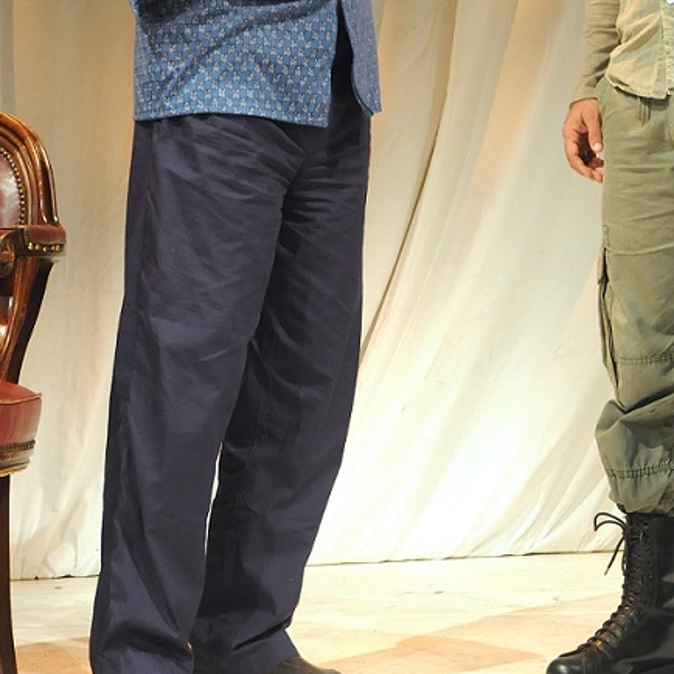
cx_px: 525
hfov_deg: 18.0
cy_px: -19
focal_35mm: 96
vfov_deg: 17.6
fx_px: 2117
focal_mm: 29
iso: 800
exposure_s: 1/100
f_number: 4
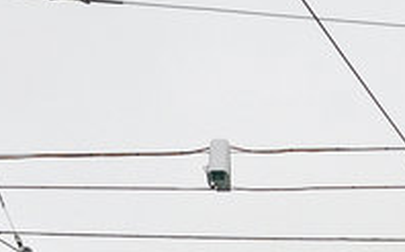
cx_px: 548
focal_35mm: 371
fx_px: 4088
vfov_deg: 3.5
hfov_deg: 5.6
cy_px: 595
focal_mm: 40
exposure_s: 1/200
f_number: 7.1
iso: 400
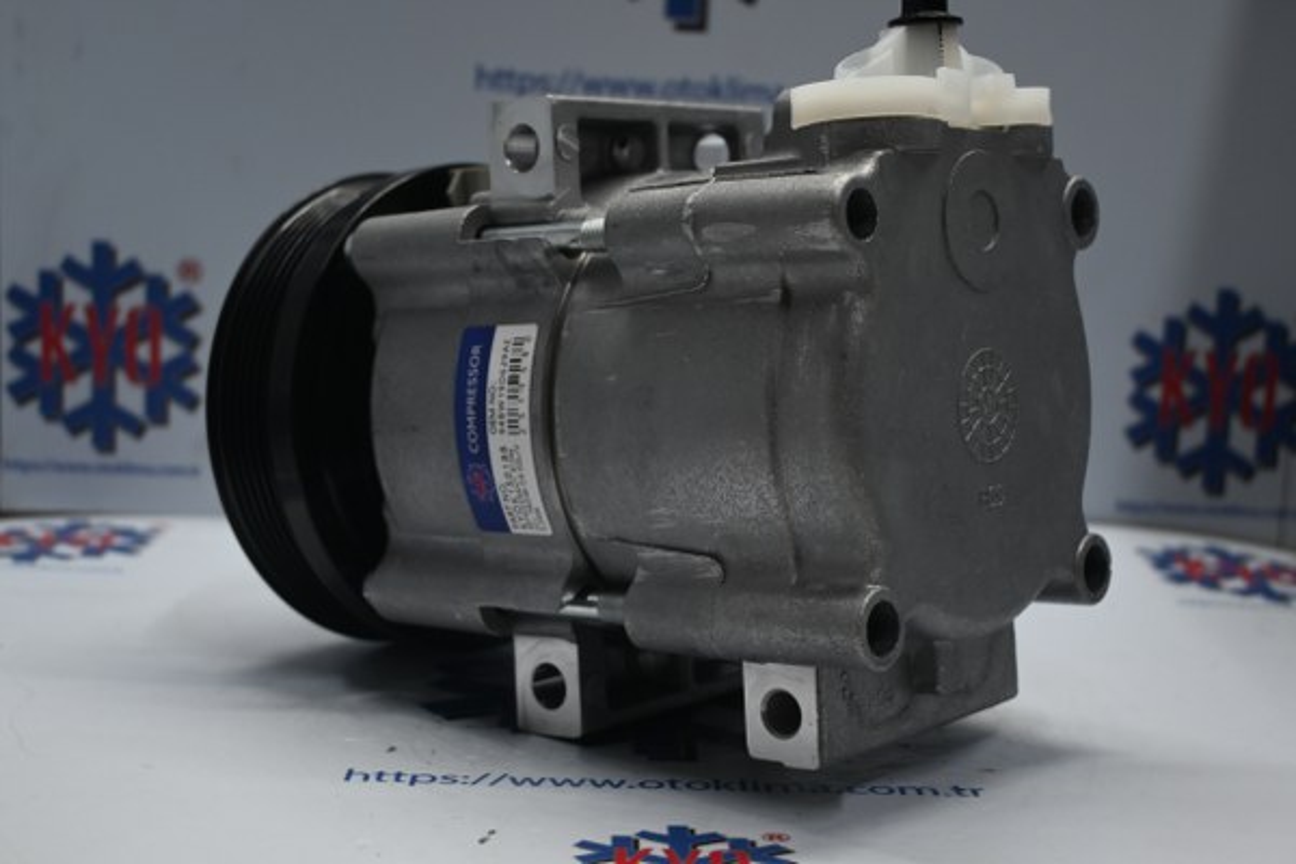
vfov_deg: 25.8
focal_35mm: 52
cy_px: 432
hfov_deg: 37.9
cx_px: 648
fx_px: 1890
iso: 560
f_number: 5.3
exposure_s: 1/60
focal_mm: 35
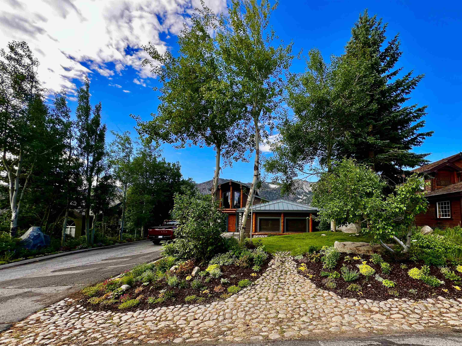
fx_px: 174
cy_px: 173
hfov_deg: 106.2
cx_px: 231
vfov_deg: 89.9
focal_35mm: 13
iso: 32
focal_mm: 1.57
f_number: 1.8
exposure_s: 1/221
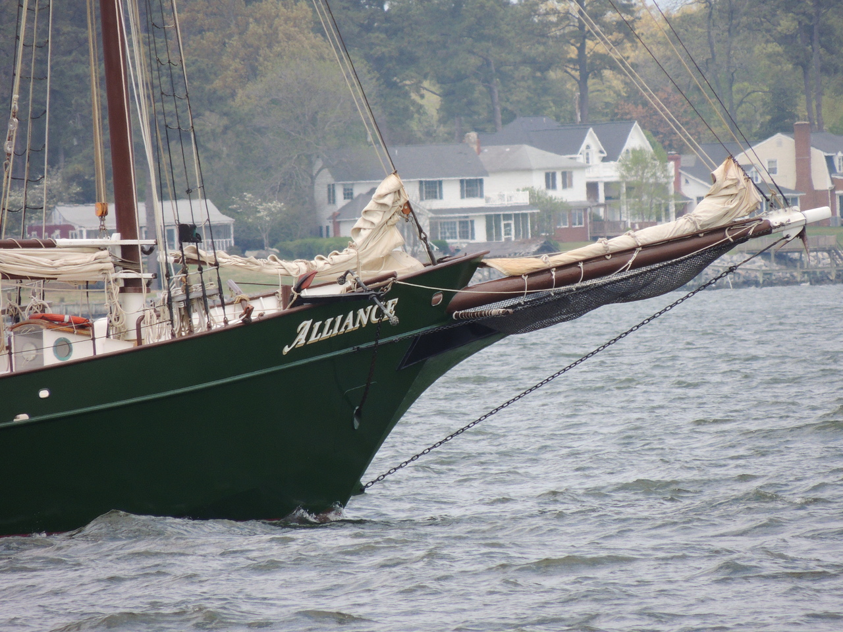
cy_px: 316
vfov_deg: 1.5
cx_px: 422
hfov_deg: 2.0
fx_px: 24353
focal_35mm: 1000
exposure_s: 1/500
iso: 250
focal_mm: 180
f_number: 5.9
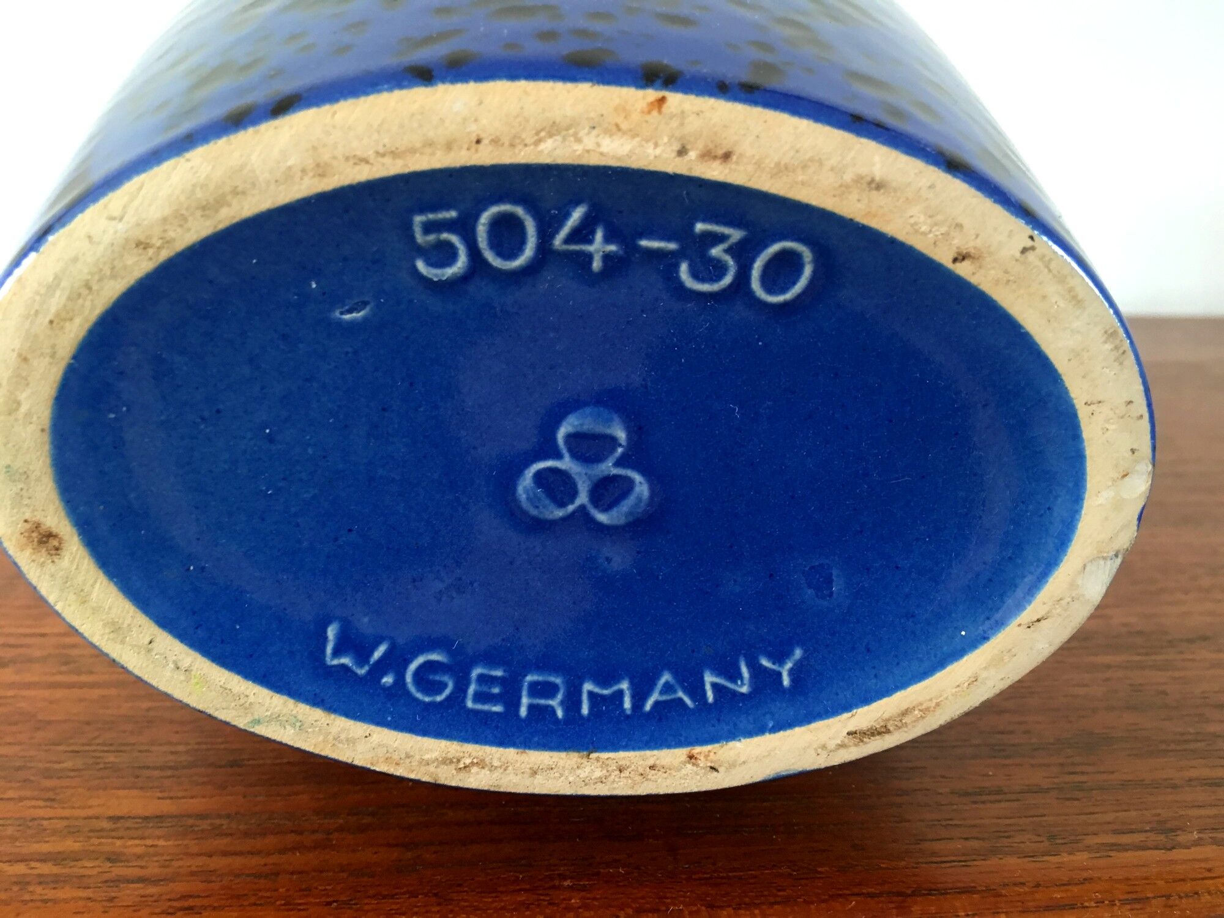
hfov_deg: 61.7
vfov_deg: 48.2
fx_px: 1025
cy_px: 459
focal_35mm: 29
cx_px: 612
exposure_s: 1/33
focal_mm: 4.15
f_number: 2.2
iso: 125
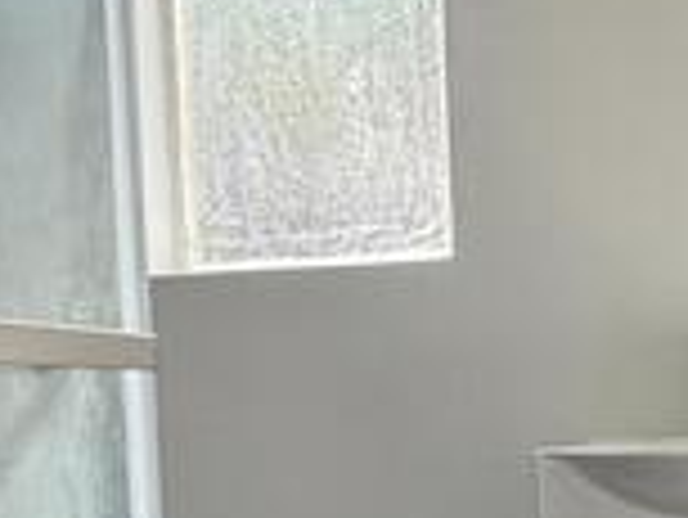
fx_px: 1452
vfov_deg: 19.7
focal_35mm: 73
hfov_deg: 25.8
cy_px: 495
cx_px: 625
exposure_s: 1/99
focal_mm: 2.22
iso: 80
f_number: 2.2
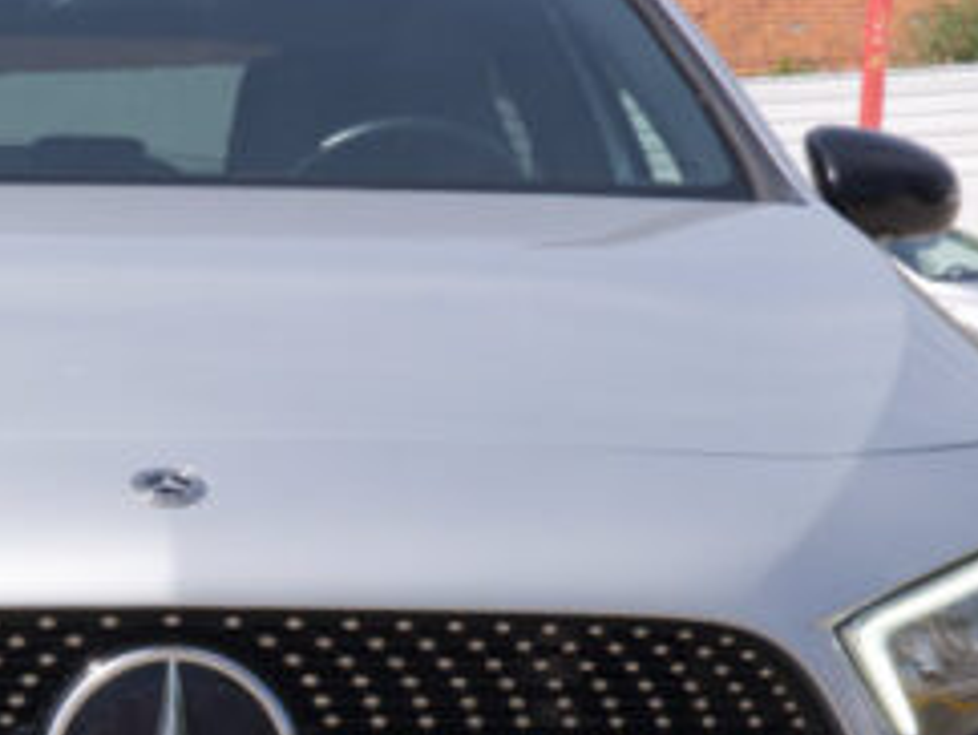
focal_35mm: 122
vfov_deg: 12.1
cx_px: 218
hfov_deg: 16.0
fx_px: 3450
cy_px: 660
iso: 160
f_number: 10
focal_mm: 20.3
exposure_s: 1/400
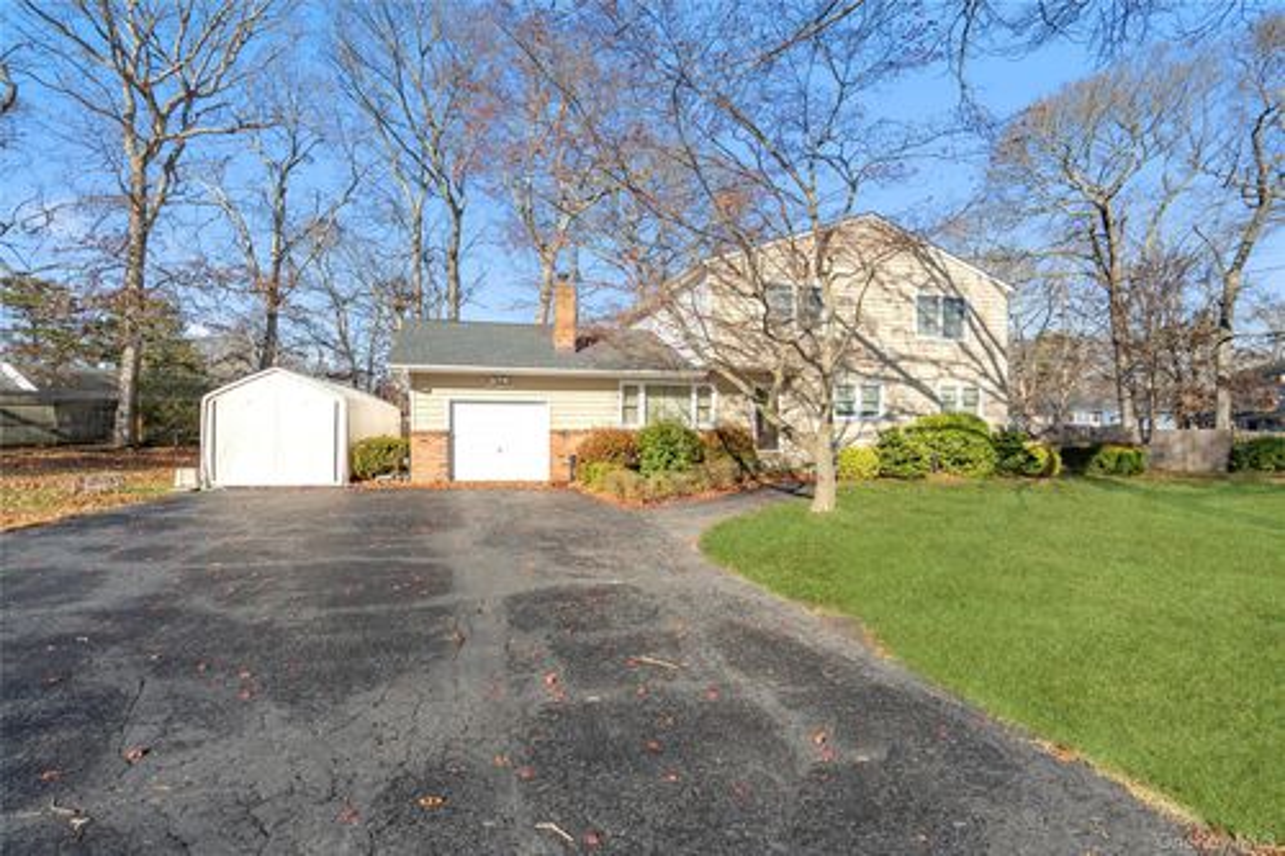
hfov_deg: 96.8
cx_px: 642
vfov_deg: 73.7
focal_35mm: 16
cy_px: 428
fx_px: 571
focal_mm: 16
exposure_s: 1/320
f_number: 5.6
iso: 100
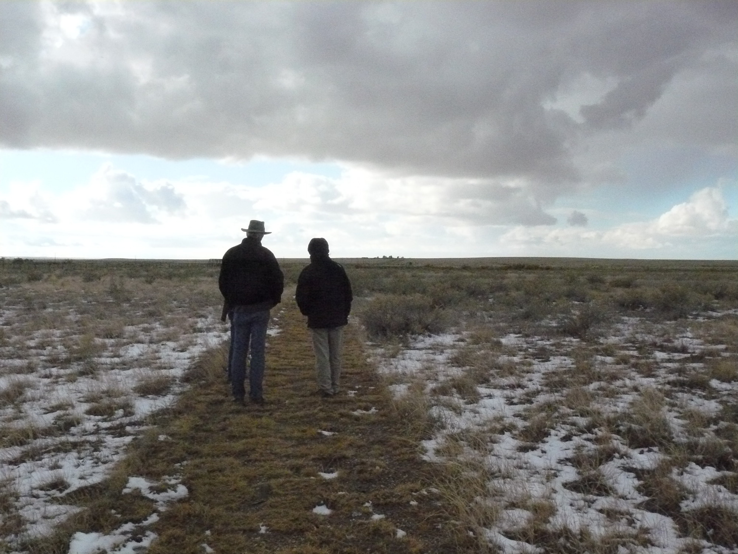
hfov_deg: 51.4
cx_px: 369
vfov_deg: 39.7
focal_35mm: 36
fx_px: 768
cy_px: 277
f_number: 8
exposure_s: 1/1600
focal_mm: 6
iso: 800
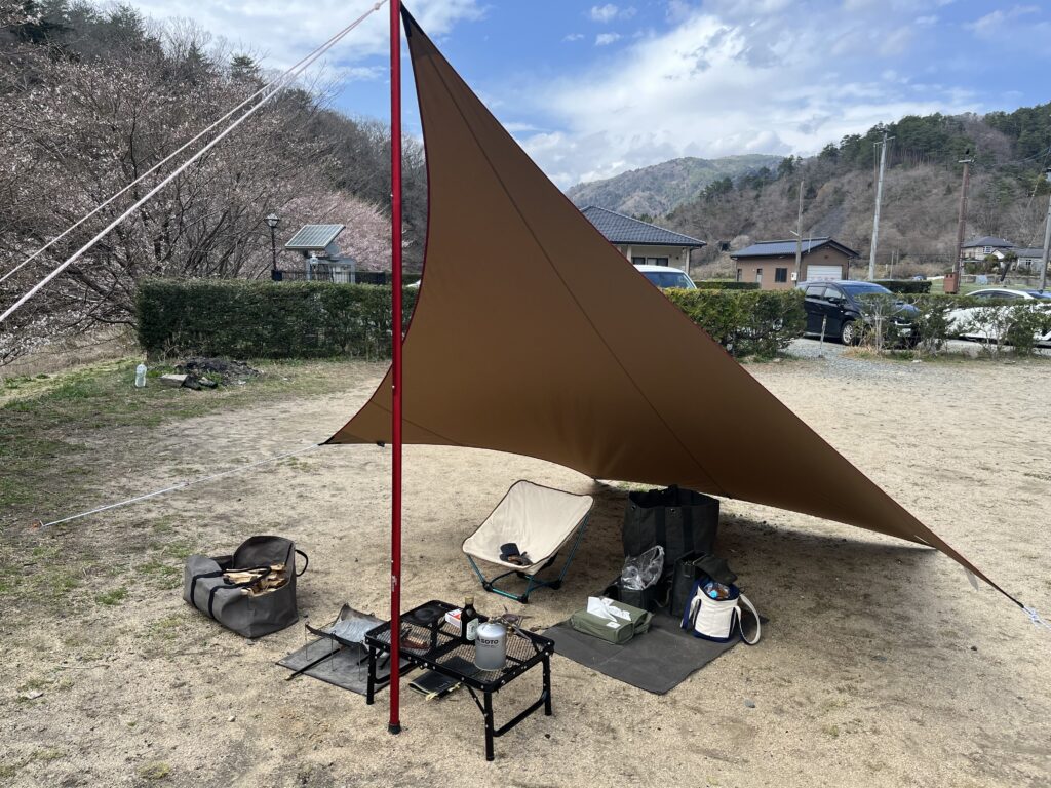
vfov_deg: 53.1
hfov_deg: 67.3
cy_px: 394
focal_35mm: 26
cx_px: 526
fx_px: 789
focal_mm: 5.1
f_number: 1.6
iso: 50
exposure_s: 1/1458
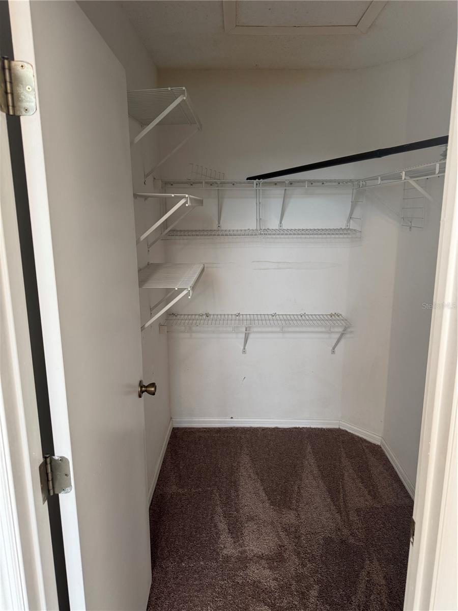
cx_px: 229
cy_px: 306
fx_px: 423
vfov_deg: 71.6
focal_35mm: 24
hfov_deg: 56.8
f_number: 1.78
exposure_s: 1/60
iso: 200
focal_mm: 6.76
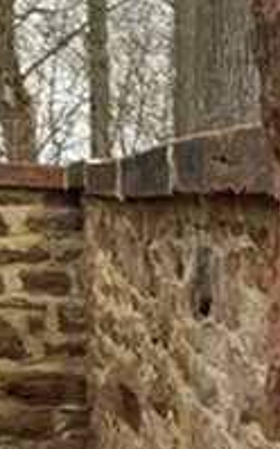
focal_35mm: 111
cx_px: 635
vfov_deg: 18.2
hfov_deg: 10.4
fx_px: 1358
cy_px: 465
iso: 50
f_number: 1.7
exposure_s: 1/367
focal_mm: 4.2
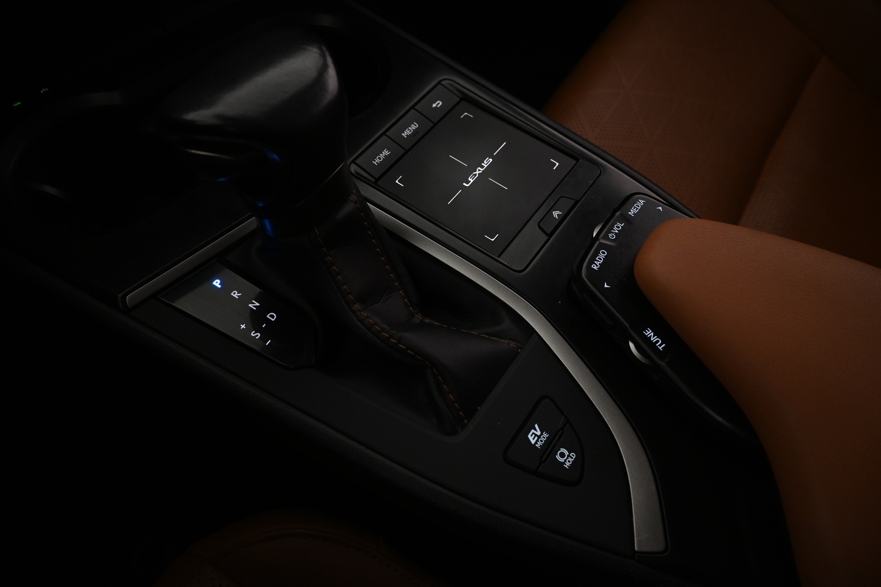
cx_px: 440
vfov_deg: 53.1
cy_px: 294
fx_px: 587
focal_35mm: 24
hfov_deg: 73.7
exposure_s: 1/25
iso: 720
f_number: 4
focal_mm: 16
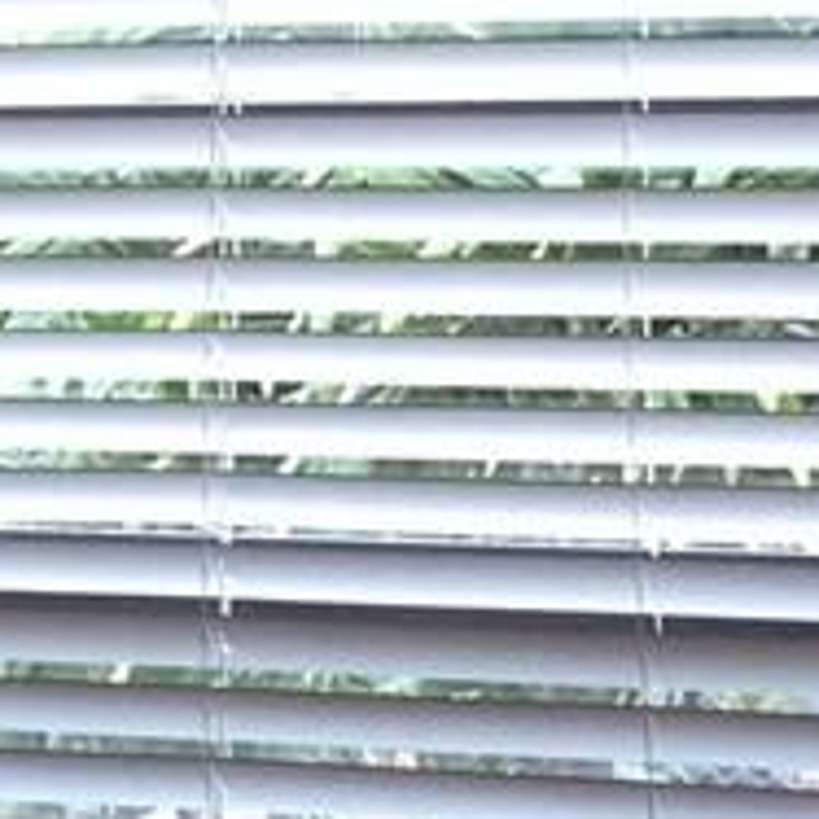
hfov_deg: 7.7
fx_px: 5862
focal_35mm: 219
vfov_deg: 8.0
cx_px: -753
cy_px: 337
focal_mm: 4.15
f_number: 2.2
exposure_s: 1/30
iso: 32
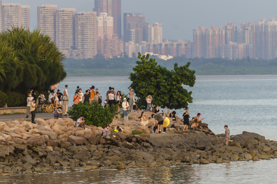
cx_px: 138
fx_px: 3456
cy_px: 92
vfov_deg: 3.0
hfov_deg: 4.6
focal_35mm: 450
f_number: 5.6
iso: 500
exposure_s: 1/320
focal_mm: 300
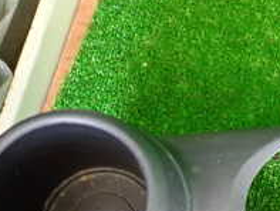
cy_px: 211
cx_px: 382
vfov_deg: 18.9
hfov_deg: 22.4
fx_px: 615
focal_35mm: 76
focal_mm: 4.5
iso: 400
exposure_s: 1/30
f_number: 2
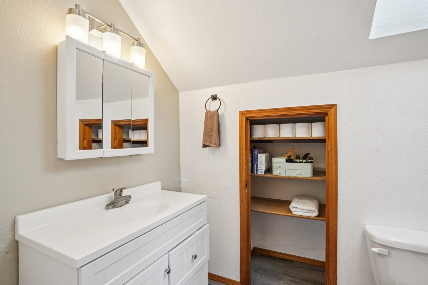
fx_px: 190
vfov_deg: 73.7
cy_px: 142
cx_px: 214
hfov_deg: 96.7
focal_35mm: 16
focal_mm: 16
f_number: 8
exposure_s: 1/15
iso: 400
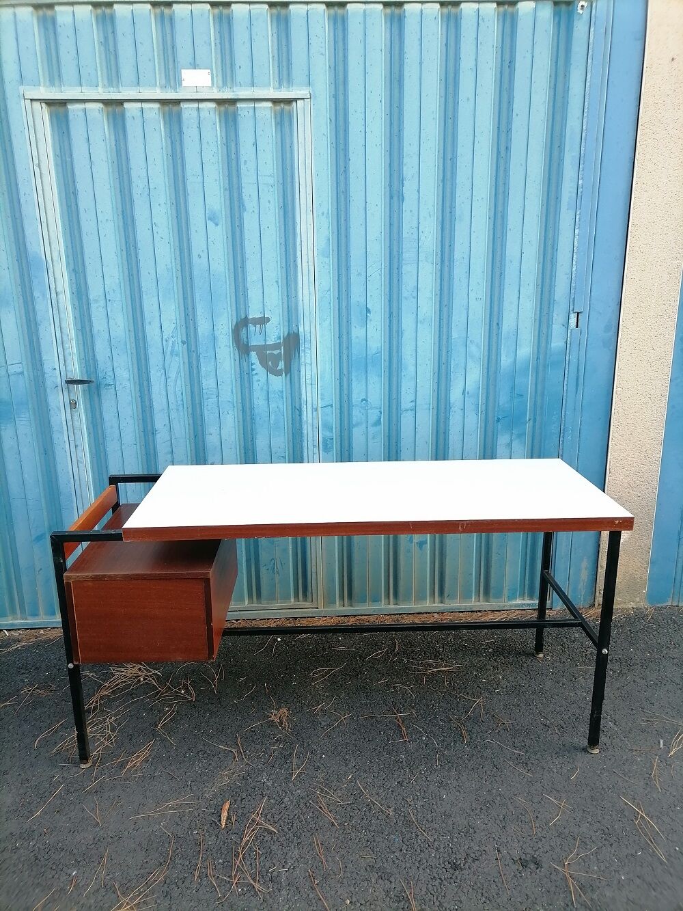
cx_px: 342
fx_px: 684
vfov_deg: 67.3
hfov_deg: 53.1
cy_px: 456
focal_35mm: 26
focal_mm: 5.4
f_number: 1.8
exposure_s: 1/33.3
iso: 80
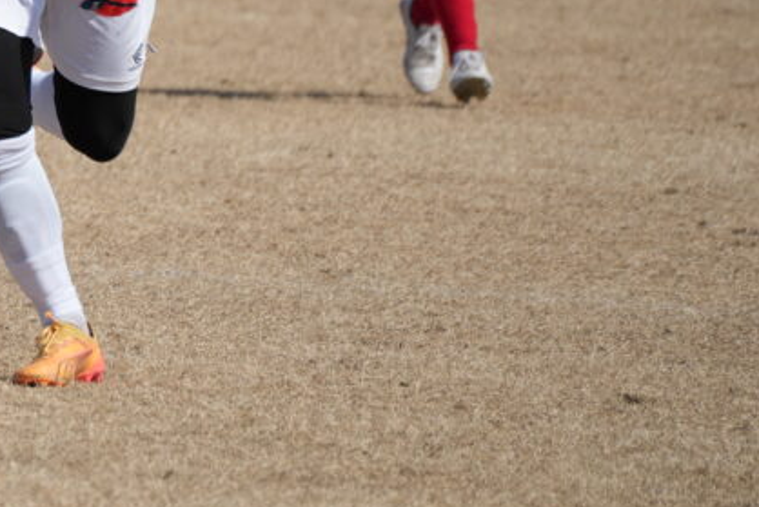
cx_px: -401
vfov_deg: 1.8
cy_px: 28
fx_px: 15880
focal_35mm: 753
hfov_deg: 2.7
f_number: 6.3
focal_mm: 246
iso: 100
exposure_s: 1/800
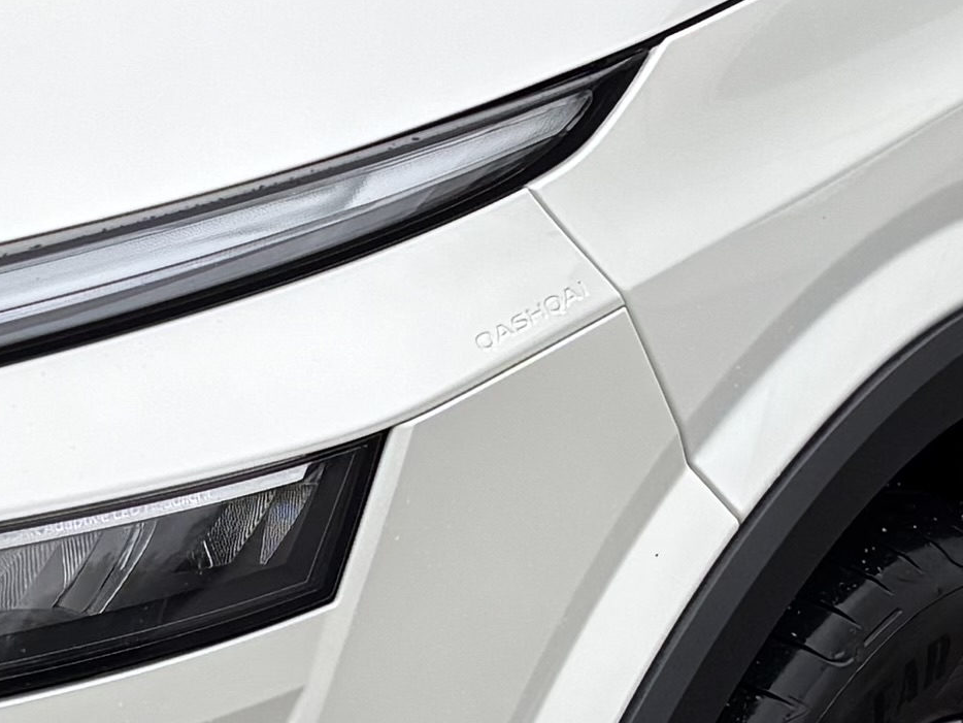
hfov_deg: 12.3
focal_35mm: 159
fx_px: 4424
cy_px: 333
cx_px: 64
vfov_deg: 9.3
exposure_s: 1/430
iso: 50
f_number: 1.6
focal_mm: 5.96
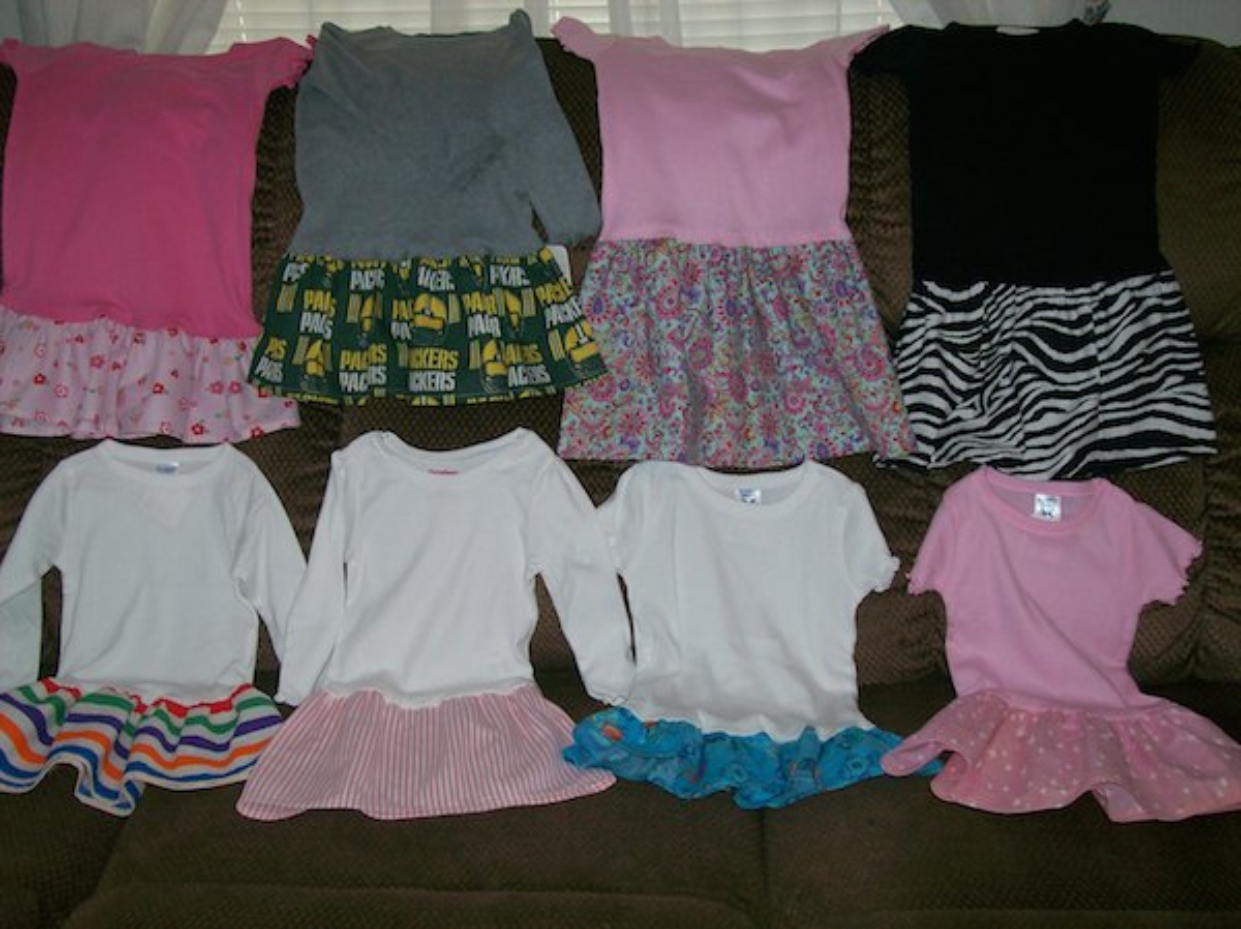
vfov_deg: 32.1
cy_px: 464
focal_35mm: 45
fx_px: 1612
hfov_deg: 42.1
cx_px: 620
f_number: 3
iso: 80
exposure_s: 1/73.1
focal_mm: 7.6
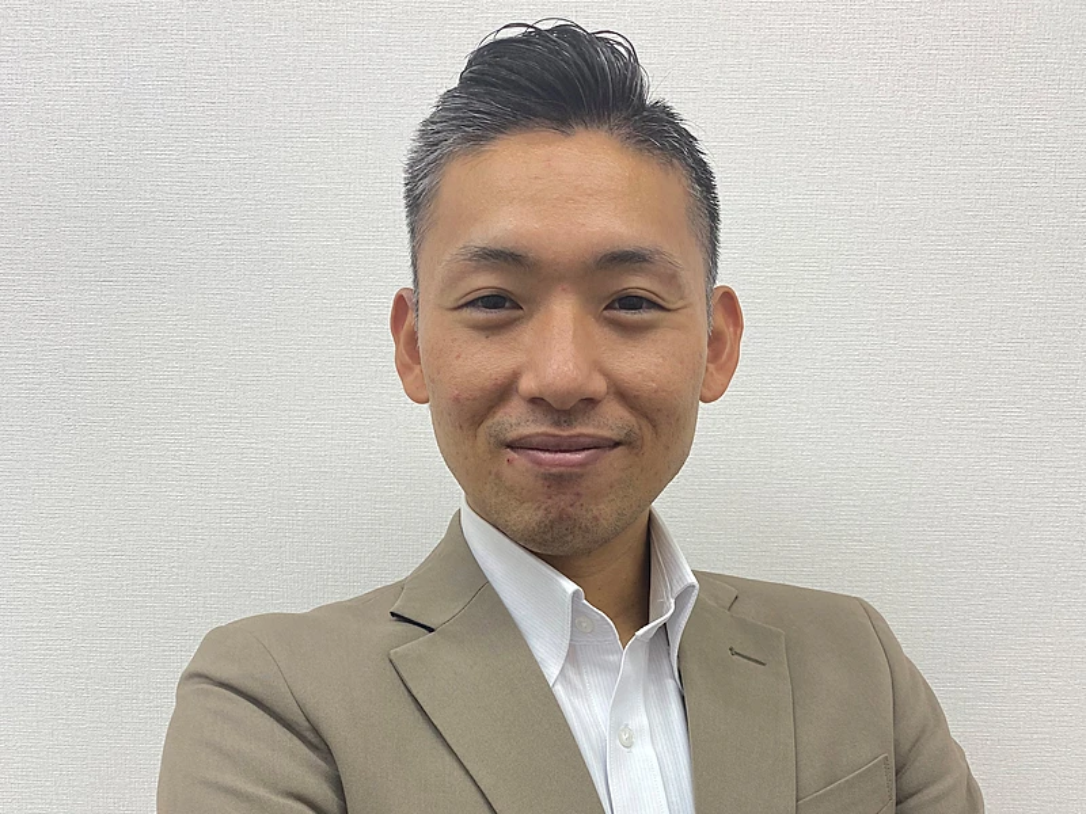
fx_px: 816
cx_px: 543
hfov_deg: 67.3
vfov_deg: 53.1
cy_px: 407
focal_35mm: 26
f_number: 1.8
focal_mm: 4.25
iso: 64
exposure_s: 1/120
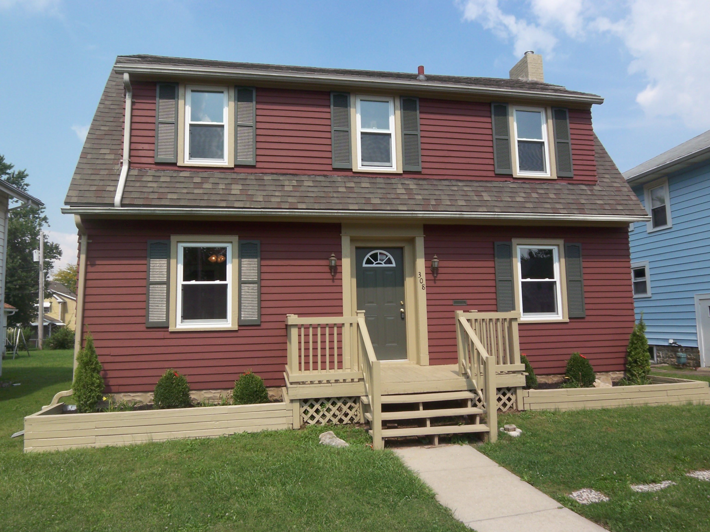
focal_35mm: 23
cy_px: 266
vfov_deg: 58.9
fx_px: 472
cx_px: 355
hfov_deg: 73.9
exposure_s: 1/250
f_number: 5.6
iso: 50
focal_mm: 3.8
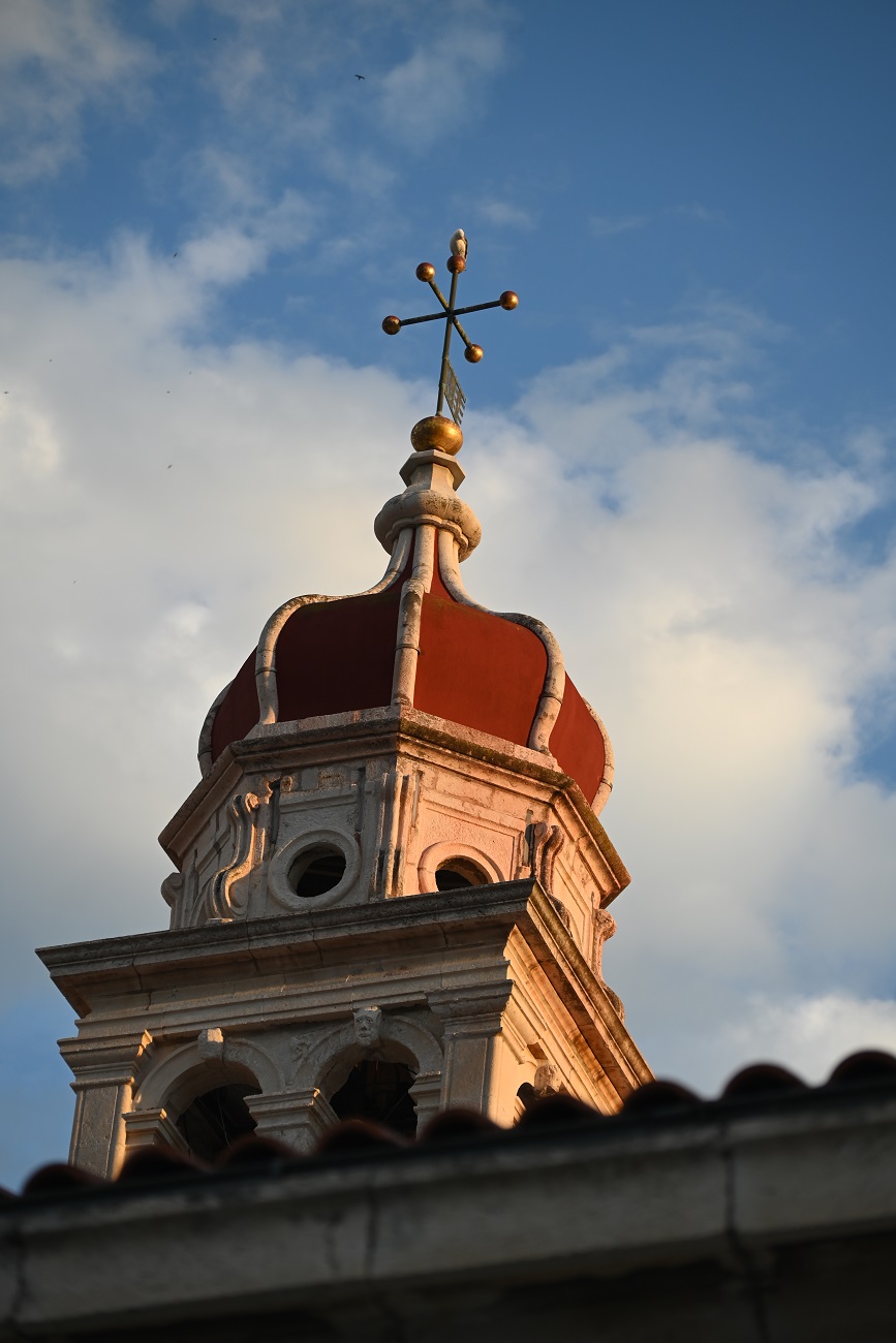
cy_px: 672
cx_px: 448
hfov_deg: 10.2
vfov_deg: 15.2
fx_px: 5038
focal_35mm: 135
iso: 200
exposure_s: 1/500
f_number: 5.6
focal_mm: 135
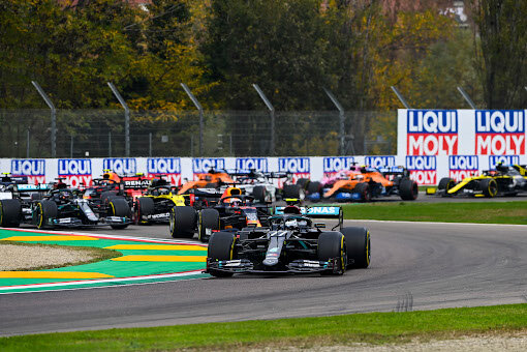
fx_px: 4538
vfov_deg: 4.4
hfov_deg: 6.6
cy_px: 176
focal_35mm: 310
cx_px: 264
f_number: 6.3
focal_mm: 310
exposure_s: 1/1000
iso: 400
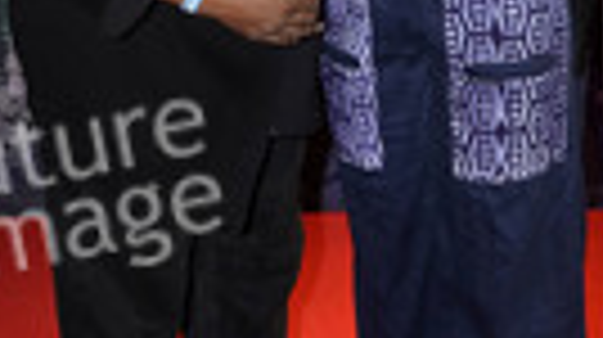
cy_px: -18
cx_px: 482
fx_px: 1597
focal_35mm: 100
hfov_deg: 21.1
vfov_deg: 11.9
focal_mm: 32
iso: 1250
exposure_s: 1/125
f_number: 7.1
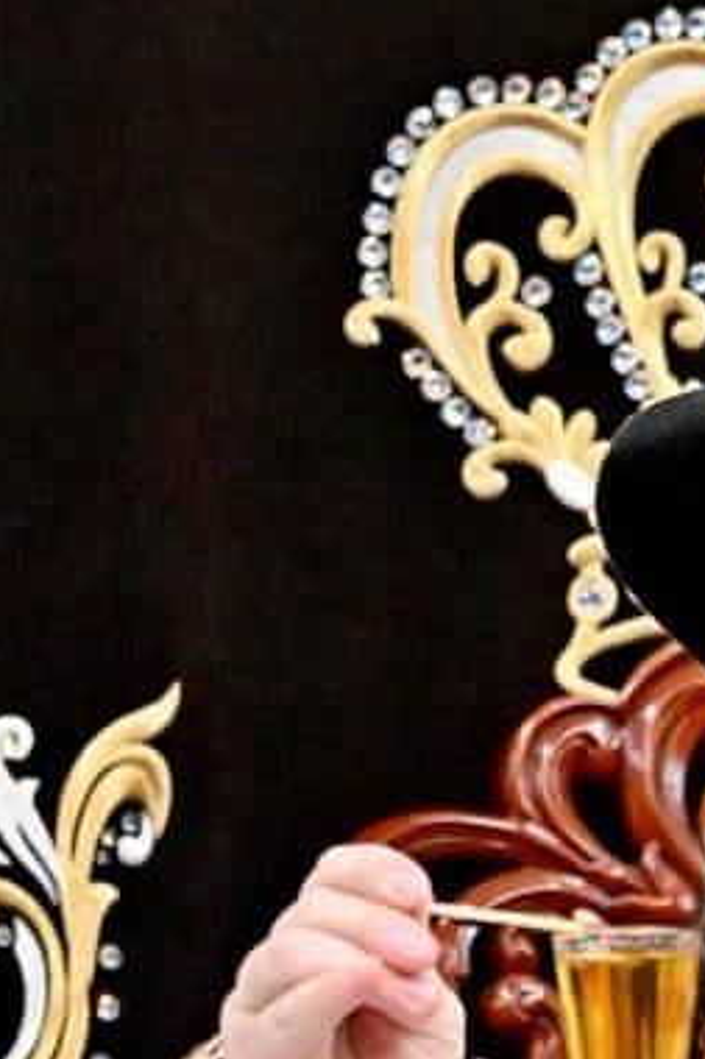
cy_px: 1129
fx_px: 14259
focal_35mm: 485
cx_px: 847
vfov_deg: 4.2
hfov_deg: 2.8
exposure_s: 1/160
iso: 800
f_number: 4
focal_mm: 120
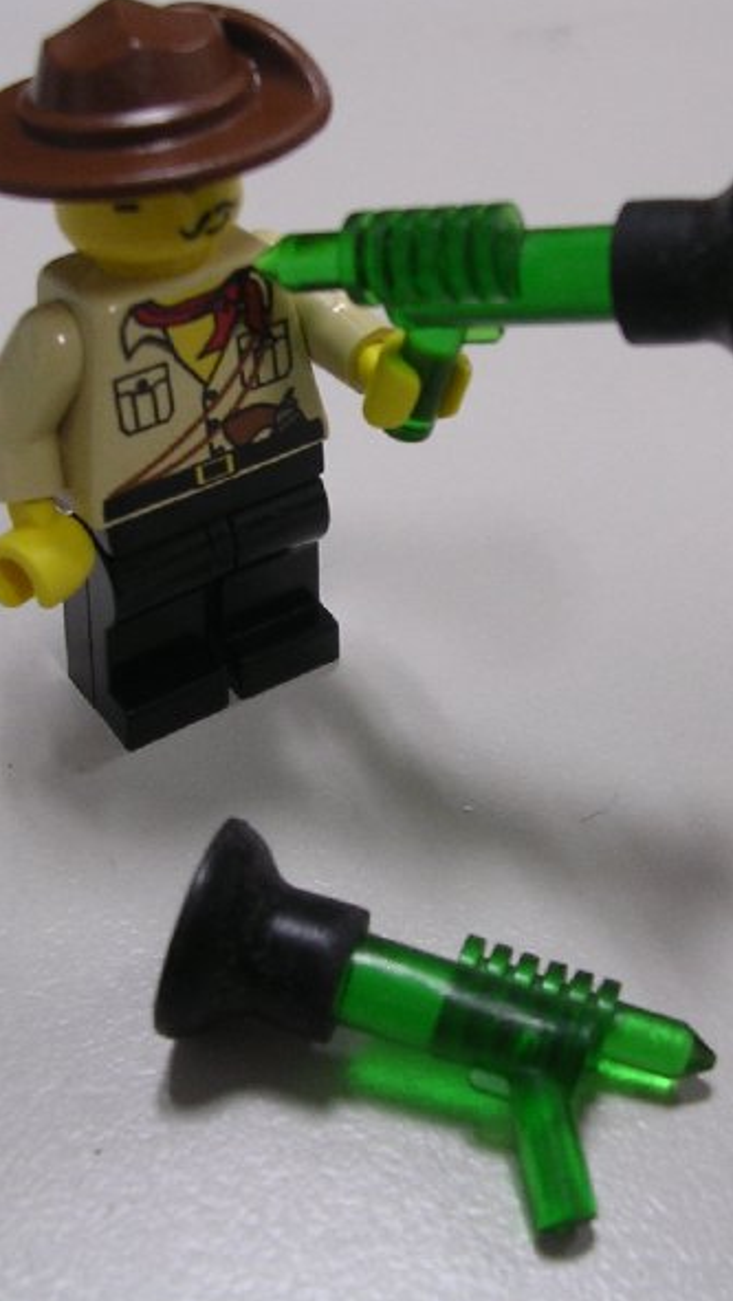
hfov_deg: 21.5
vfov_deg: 37.2
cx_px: 385
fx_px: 1933
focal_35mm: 56
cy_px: 647
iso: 100
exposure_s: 1/5.4
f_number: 2.8
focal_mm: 5.8
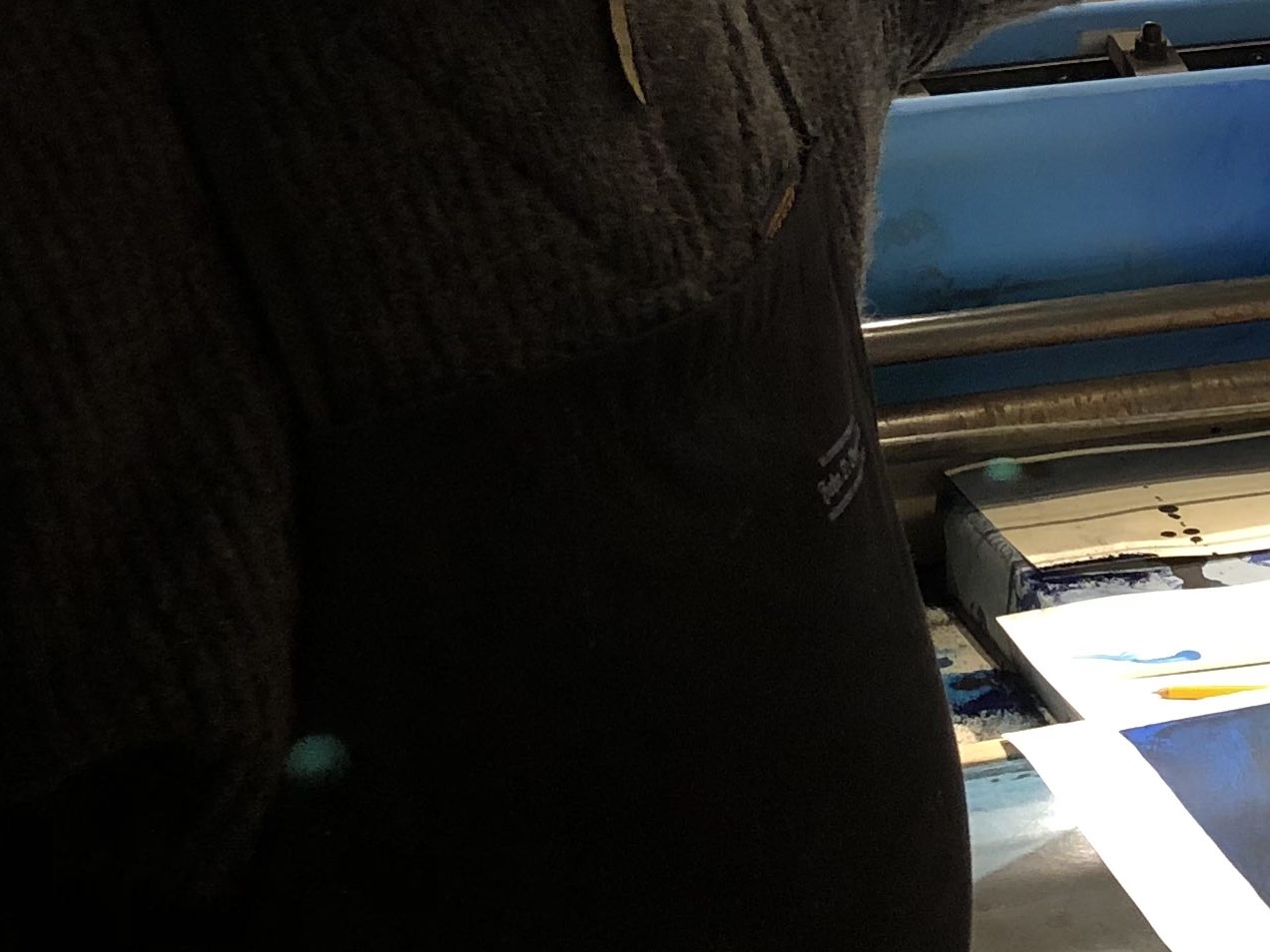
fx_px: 3265
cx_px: 1047
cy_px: -200
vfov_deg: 15.9
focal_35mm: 89
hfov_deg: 21.7
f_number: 1.8
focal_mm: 3.99
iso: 64
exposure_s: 1/17
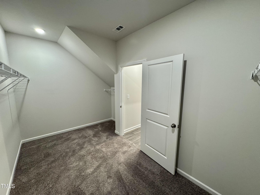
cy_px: 98
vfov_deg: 85.7
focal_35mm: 14
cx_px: 130
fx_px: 105
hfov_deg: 102.1
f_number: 2.2
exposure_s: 1/60
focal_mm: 2.22
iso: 200
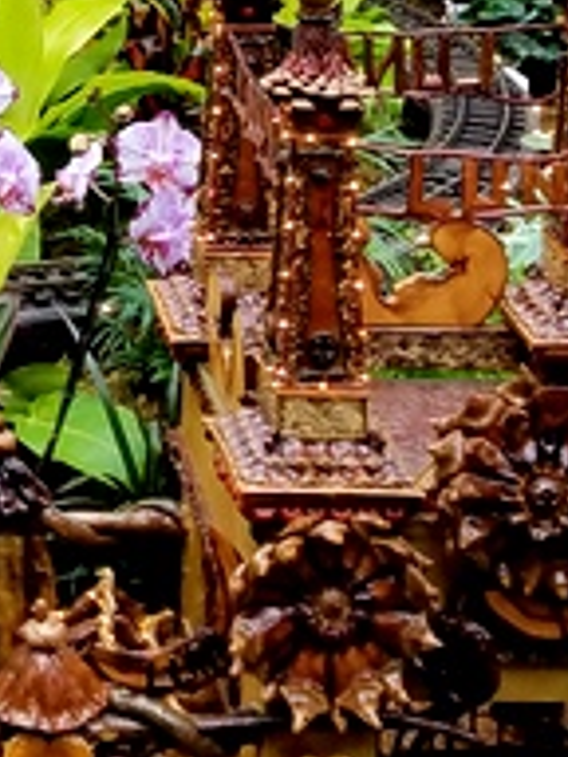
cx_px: -233
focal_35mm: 139
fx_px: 3041
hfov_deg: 10.4
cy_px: -355
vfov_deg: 13.4
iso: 50
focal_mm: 4.2
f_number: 1.7
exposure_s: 1/301
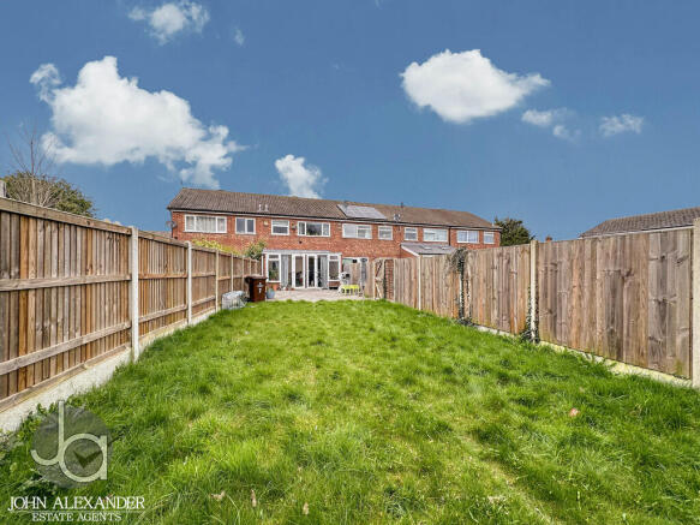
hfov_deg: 102.1
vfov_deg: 85.7
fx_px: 283
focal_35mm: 14
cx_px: 350
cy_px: 262
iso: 40
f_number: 2.2
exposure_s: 1/135
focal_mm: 2.22
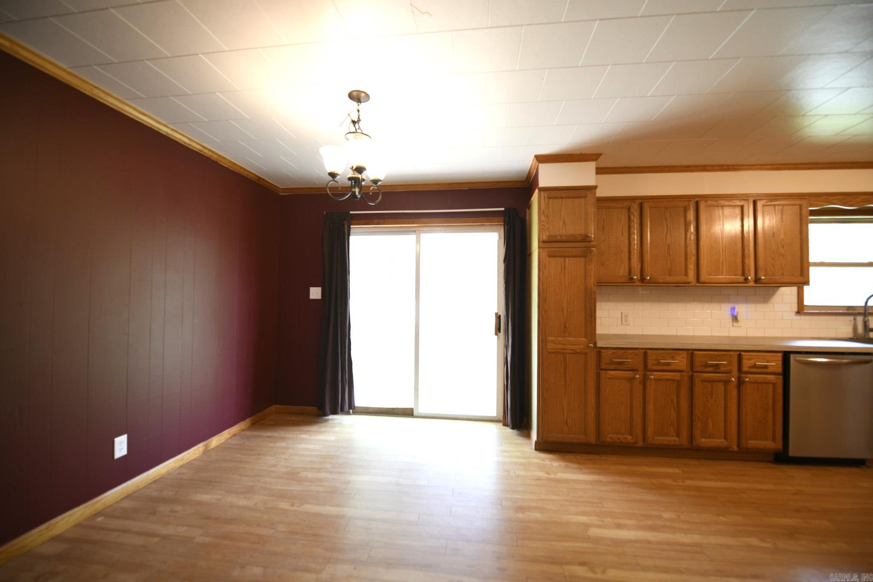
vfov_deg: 81.2
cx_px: 436
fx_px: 339
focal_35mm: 14
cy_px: 291
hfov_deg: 104.3
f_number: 2.8
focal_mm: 14
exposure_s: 1/15
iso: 200
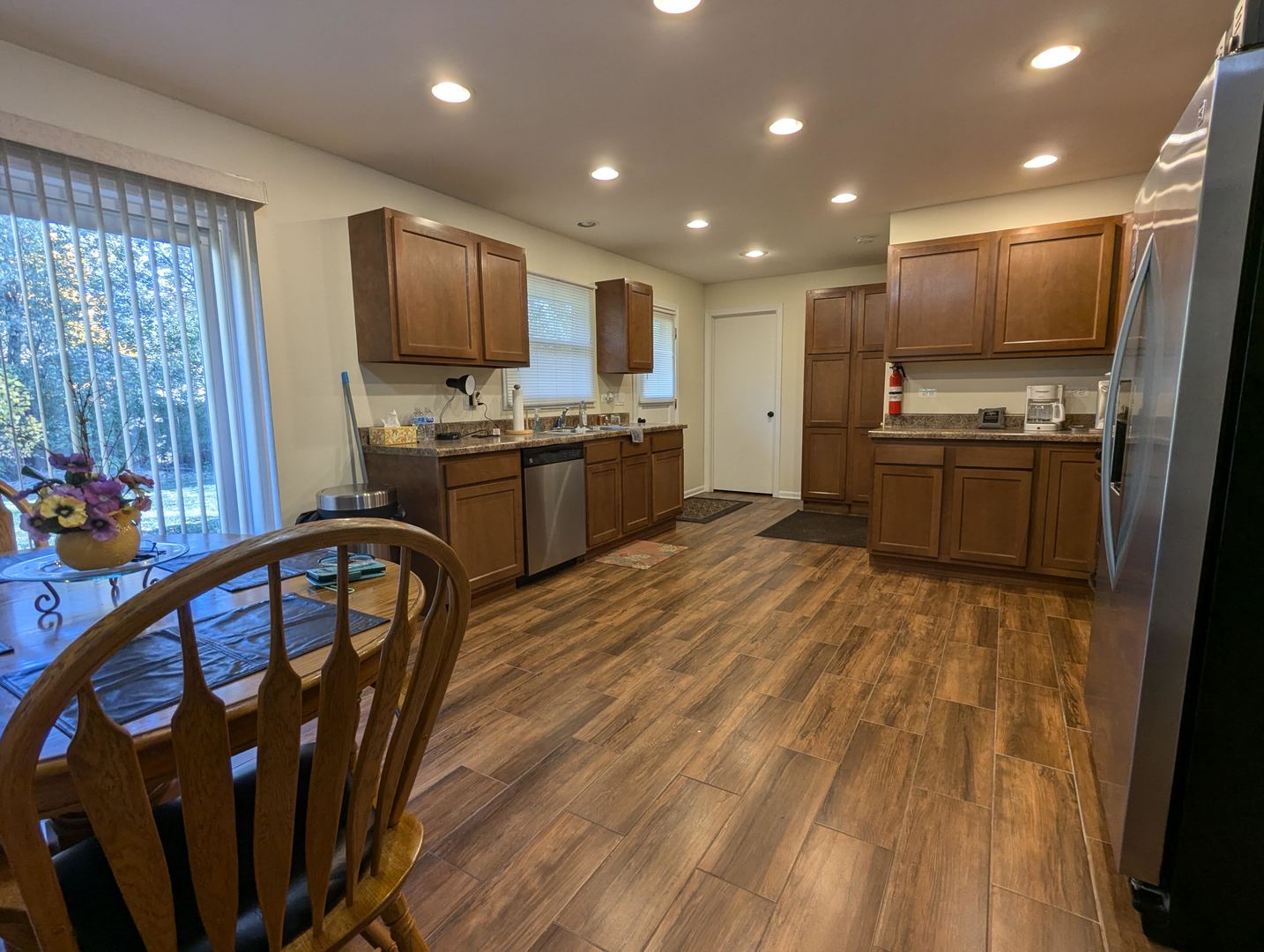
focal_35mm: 16
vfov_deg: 78.3
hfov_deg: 94.4
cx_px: 632
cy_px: 476
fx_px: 585
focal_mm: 2.35
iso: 58
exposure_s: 1/60
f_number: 2.2
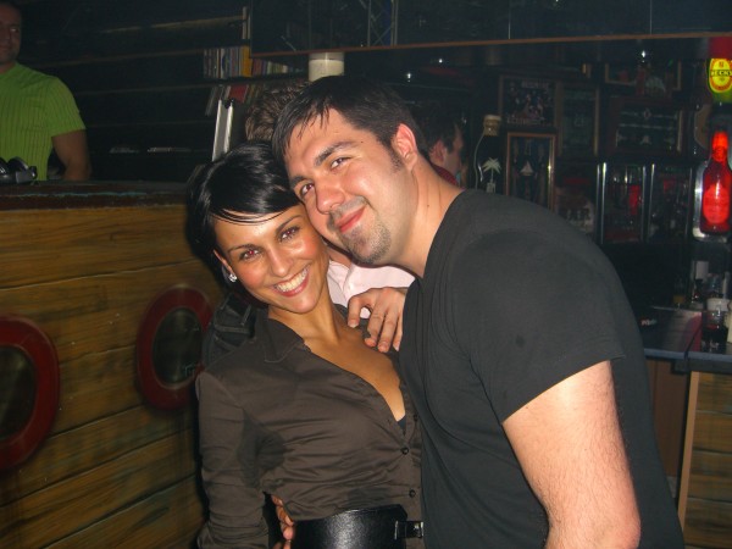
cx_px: 366
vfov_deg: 37.7
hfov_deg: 49.0
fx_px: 804
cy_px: 274
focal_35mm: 38
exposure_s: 1/60
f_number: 2.8
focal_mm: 7.9
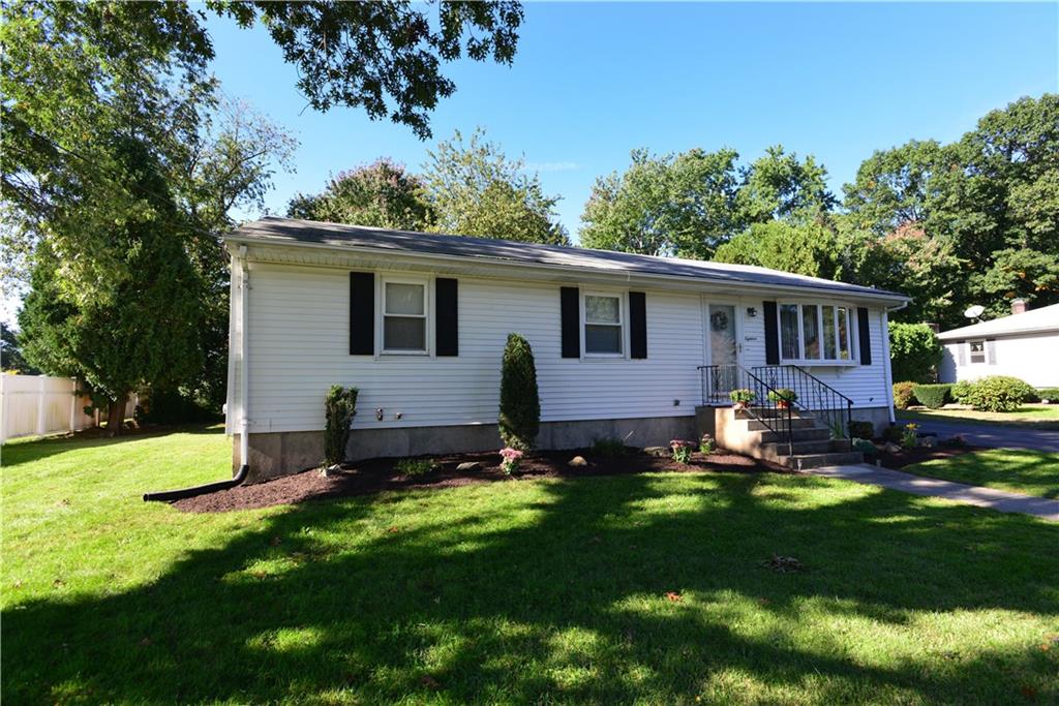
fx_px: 500
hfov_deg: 93.3
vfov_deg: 70.5
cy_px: 353
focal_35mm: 17
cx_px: 530
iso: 400
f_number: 9
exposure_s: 1/200
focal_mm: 17
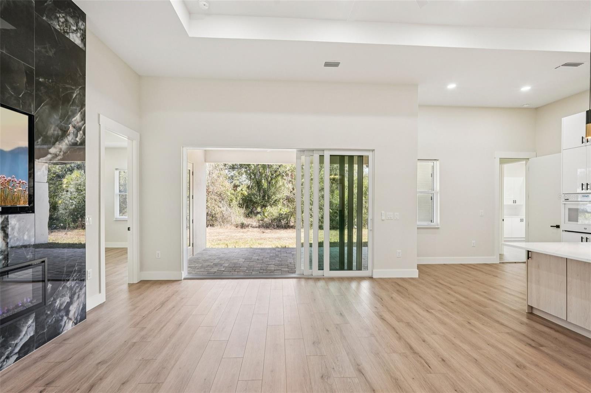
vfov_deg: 73.7
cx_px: 296
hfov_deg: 96.7
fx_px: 263
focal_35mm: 16
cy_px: 196
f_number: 9
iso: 400
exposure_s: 1/50
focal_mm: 16
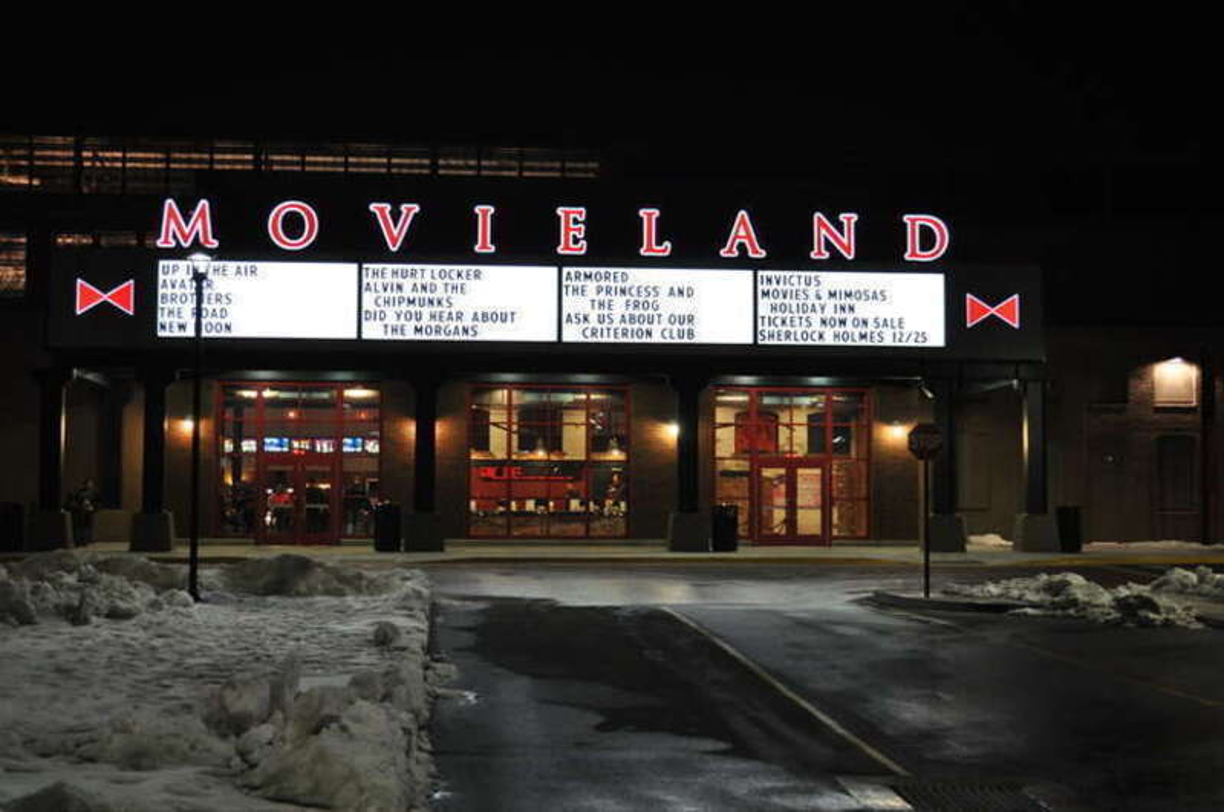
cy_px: 406
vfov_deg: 26.4
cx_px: 612
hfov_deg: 38.9
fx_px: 1732
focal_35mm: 51
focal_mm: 34
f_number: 5
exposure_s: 1/30
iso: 800
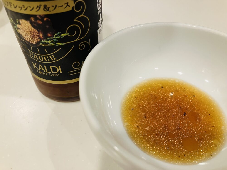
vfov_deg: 49.7
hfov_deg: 63.4
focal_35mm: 28
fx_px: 184
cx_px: 114
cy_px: 85
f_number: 1.8
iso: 160
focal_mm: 3.99
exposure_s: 1/50
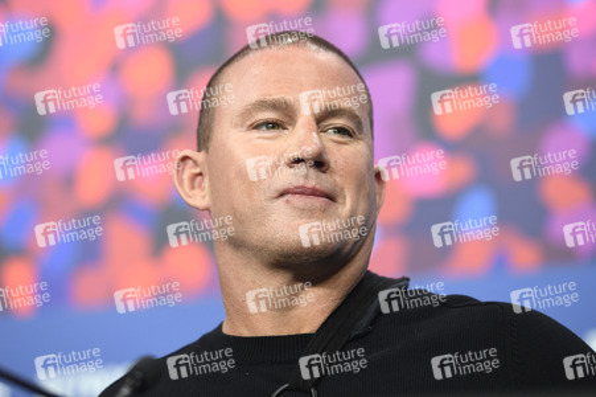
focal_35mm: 170
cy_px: 198
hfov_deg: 12.1
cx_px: 298
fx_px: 2812
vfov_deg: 8.1
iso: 1000
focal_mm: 170
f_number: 4
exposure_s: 1/250
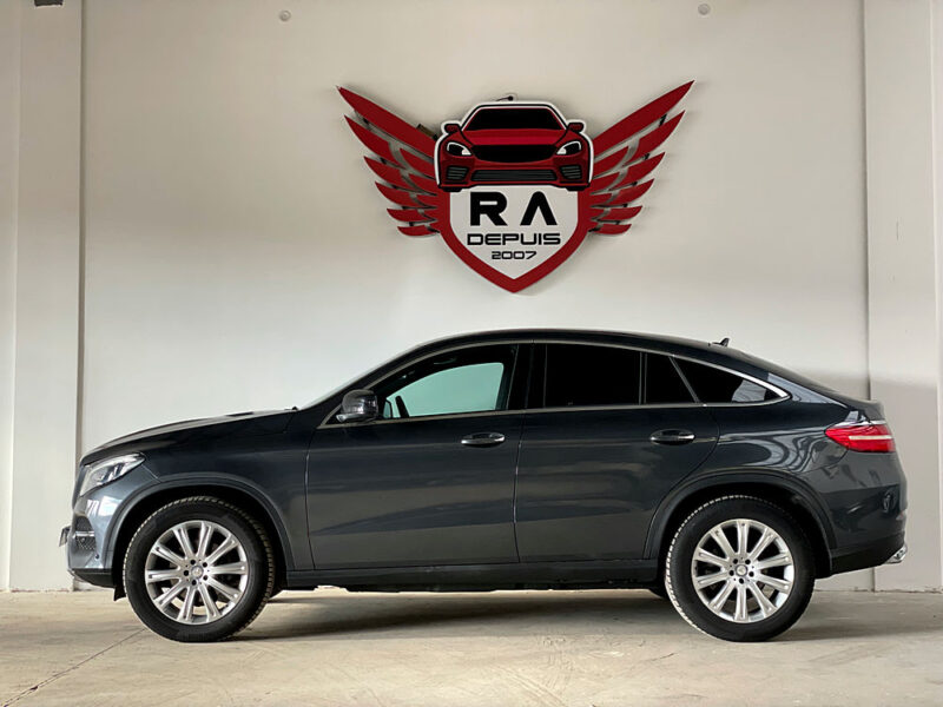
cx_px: 472
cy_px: 354
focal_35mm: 52
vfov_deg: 28.0
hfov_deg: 36.8
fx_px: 1417
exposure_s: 1/118
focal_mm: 6
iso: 250
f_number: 2
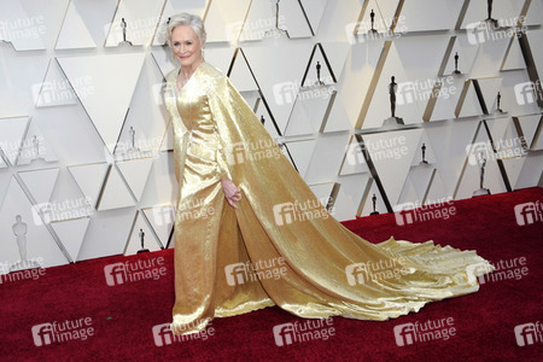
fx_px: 543
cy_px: 181
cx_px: 272
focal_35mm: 36
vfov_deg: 36.9
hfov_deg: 53.1
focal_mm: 36
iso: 800
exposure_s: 1/250
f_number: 9
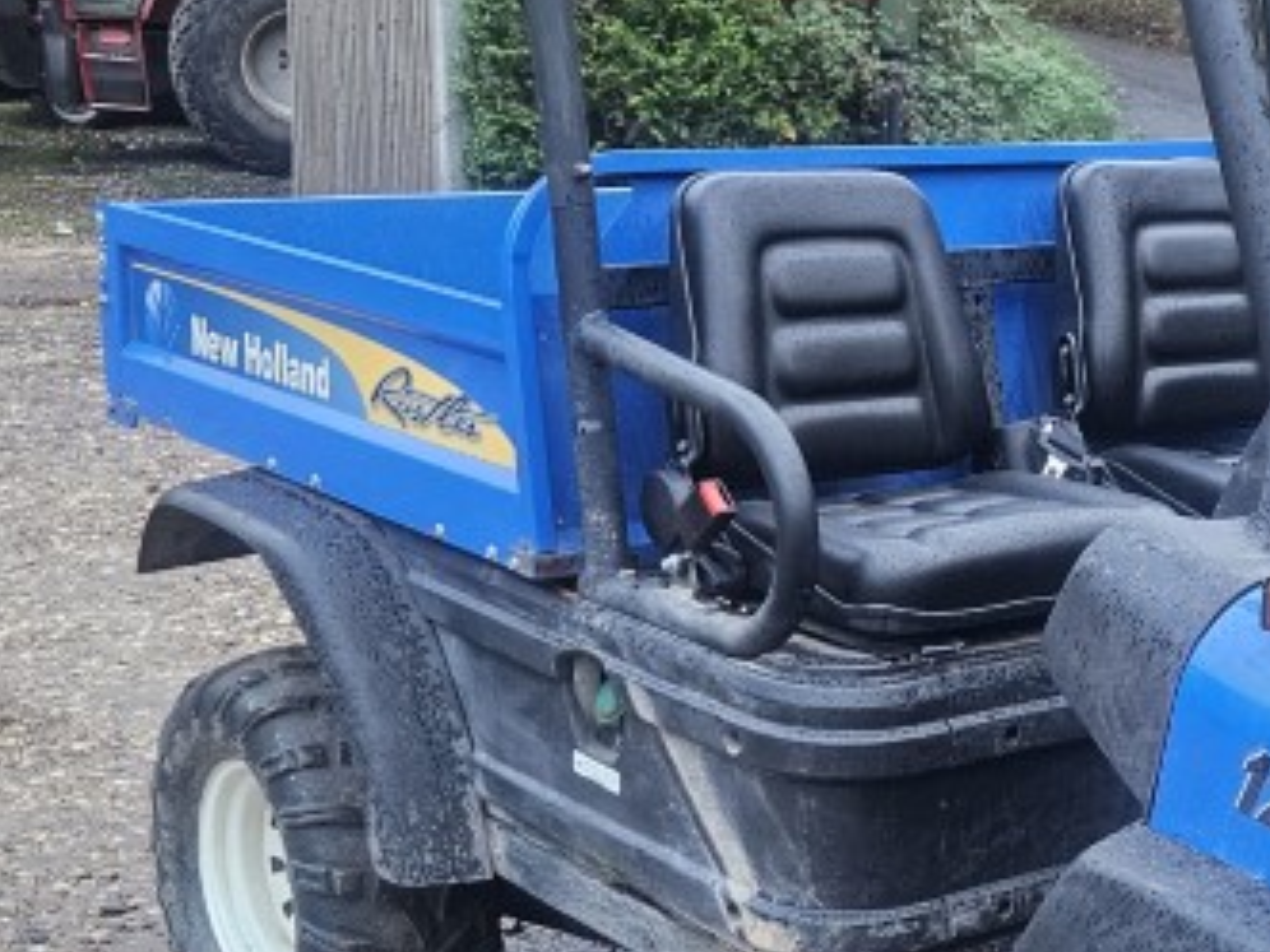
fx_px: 2605
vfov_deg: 20.7
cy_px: 585
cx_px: 1209
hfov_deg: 26.2
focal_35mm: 71
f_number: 1.8
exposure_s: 1/200
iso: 320
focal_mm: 5.4
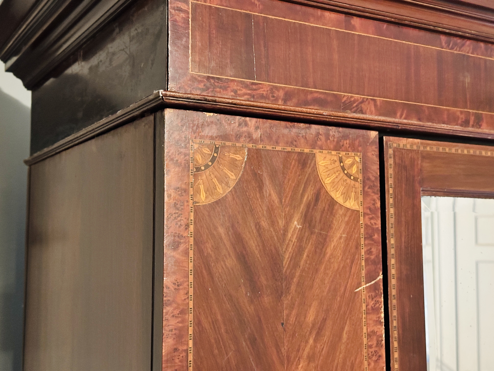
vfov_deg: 30.3
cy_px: 186
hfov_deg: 39.7
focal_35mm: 48
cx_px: 247
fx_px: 685
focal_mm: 6.86
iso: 640
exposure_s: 1/24
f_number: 1.78
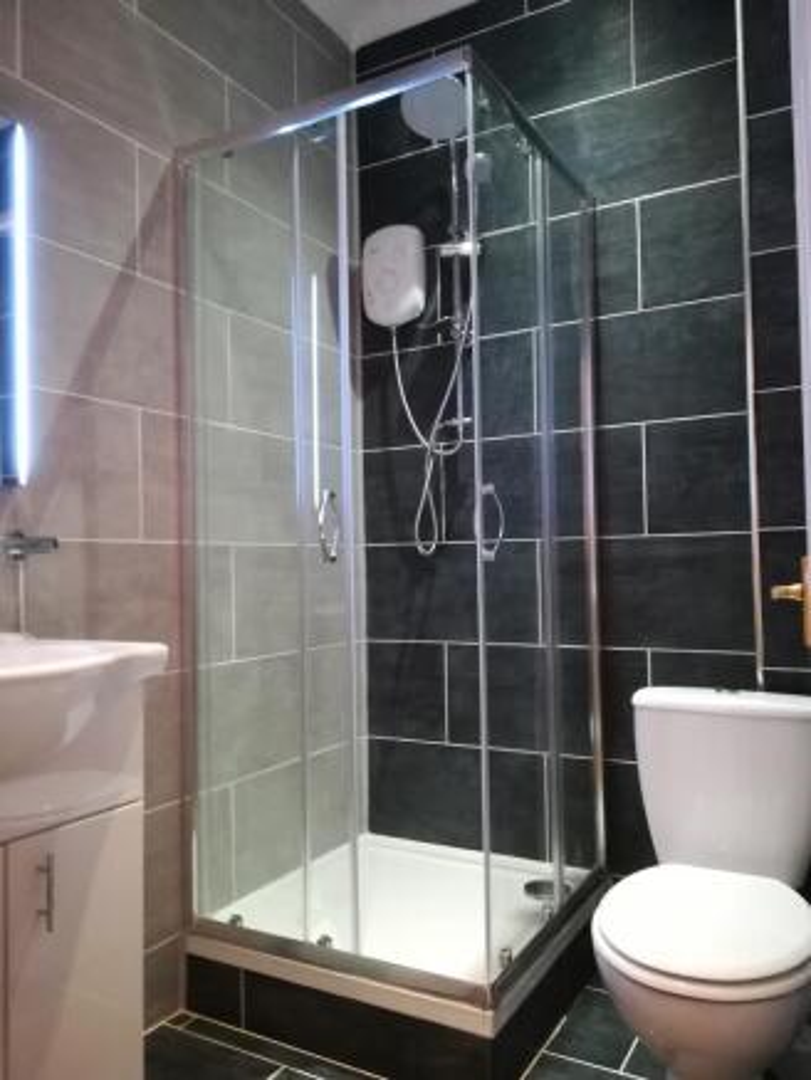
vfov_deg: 67.3
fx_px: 812
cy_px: 540
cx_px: 406
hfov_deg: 53.1
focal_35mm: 26
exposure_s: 1/14.3
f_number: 2.2
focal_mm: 3.83
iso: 500
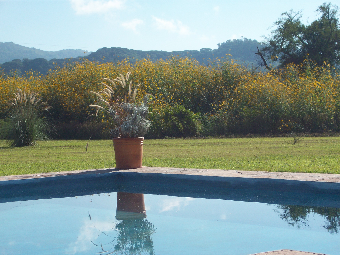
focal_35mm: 102
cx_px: 170
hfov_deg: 19.3
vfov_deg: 14.5
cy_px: 128
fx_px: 1002
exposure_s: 1/524
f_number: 5.1
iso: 80
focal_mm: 17.1
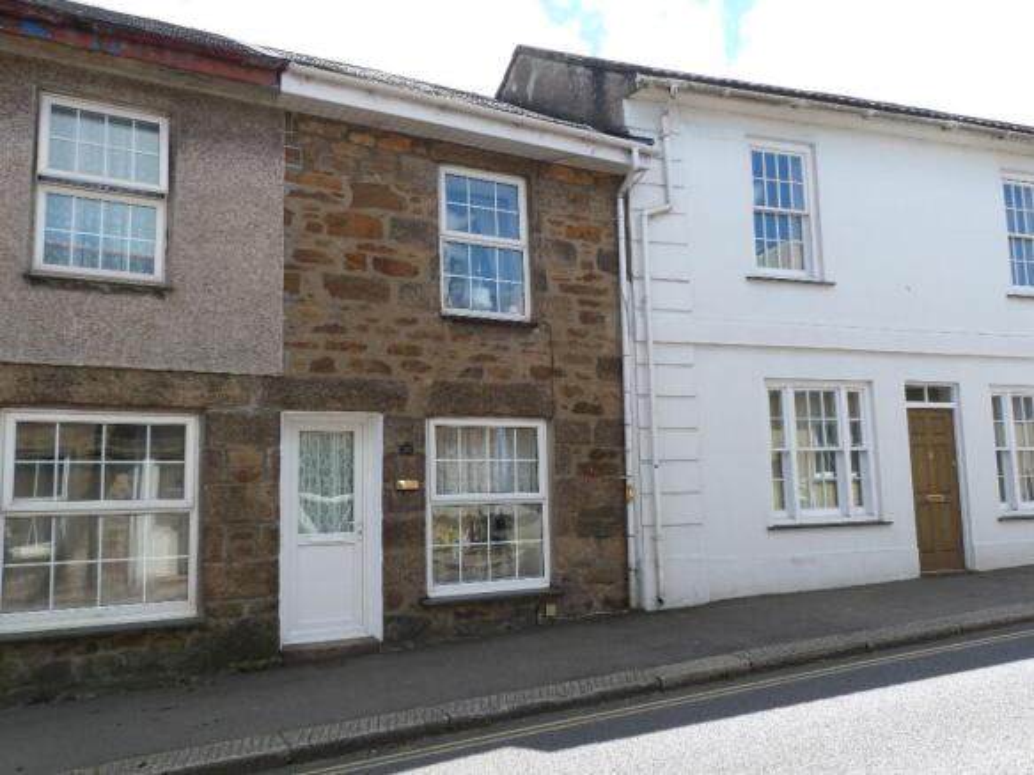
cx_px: 517
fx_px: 836
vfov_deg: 49.7
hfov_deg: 63.5
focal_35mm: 28
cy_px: 388
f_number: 4
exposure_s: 1/250
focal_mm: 5
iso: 80
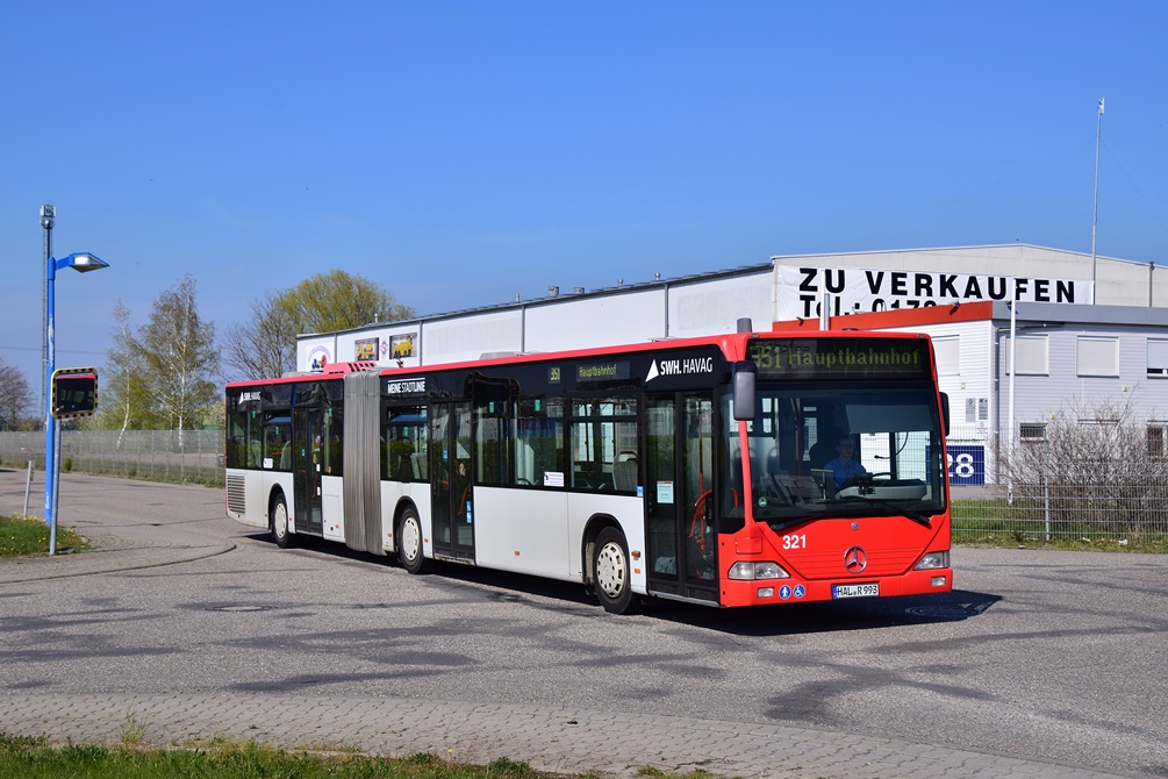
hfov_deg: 37.2
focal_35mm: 54
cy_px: 384
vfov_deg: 25.3
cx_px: 576
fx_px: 1736
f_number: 8
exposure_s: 1/640
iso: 100
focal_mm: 35
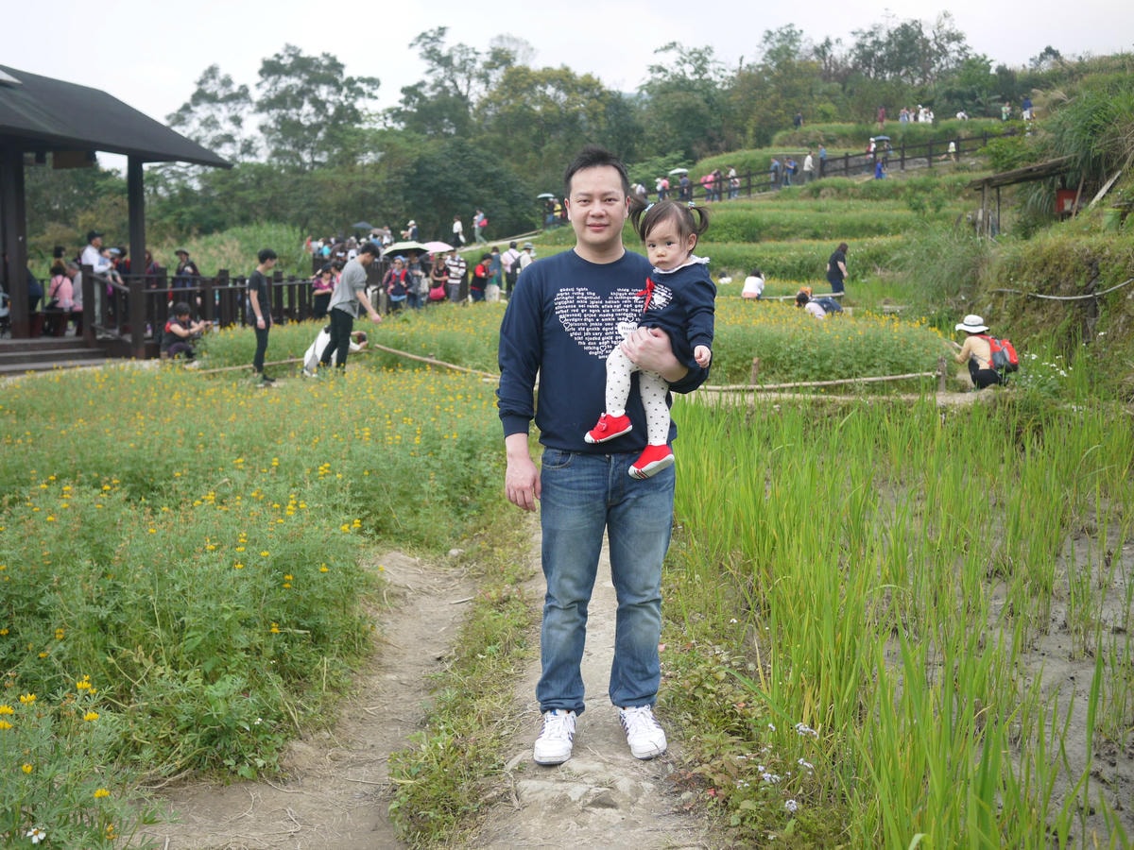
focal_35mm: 40
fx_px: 1310
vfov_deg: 36.0
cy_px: 425
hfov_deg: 46.8
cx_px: 567
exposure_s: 1/1600
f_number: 2.2
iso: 160
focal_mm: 20
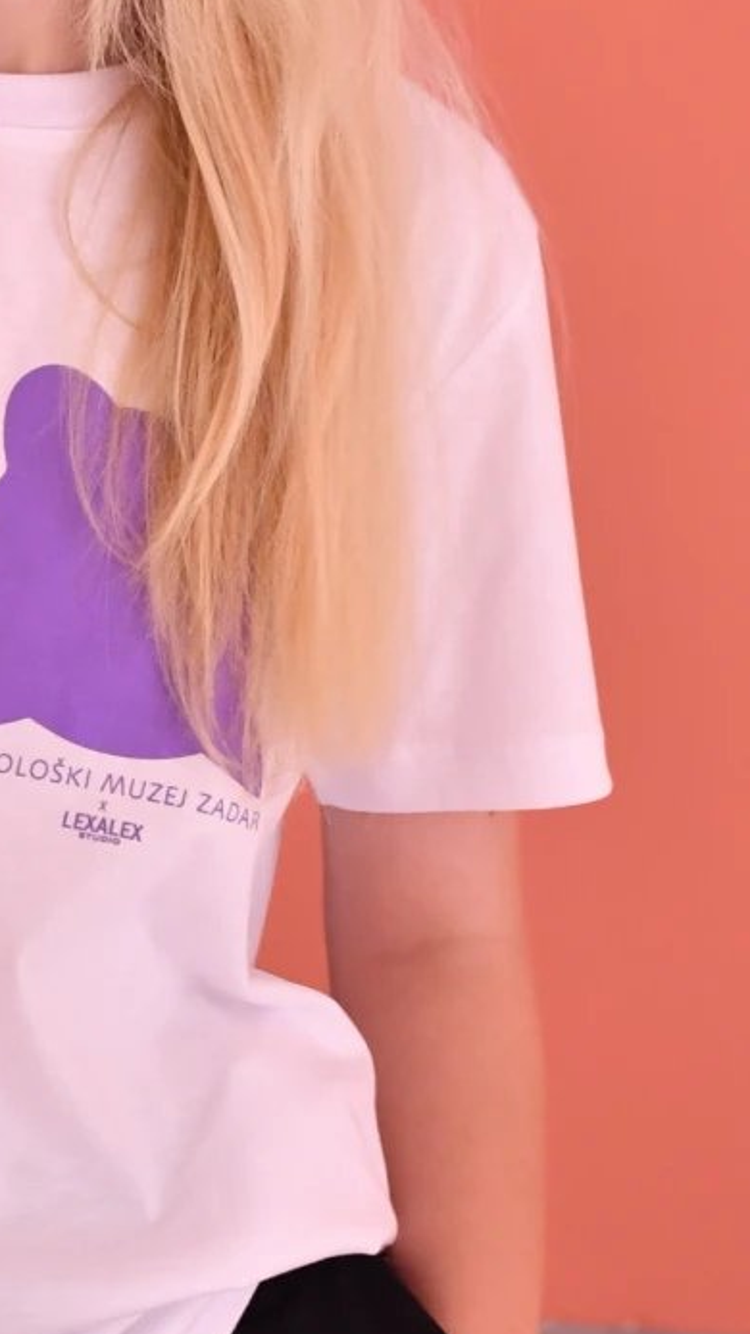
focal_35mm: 174
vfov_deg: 12.2
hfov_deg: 6.9
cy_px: 17
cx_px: -219
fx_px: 6156
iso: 1000
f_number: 4.5
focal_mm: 32
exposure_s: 1/160
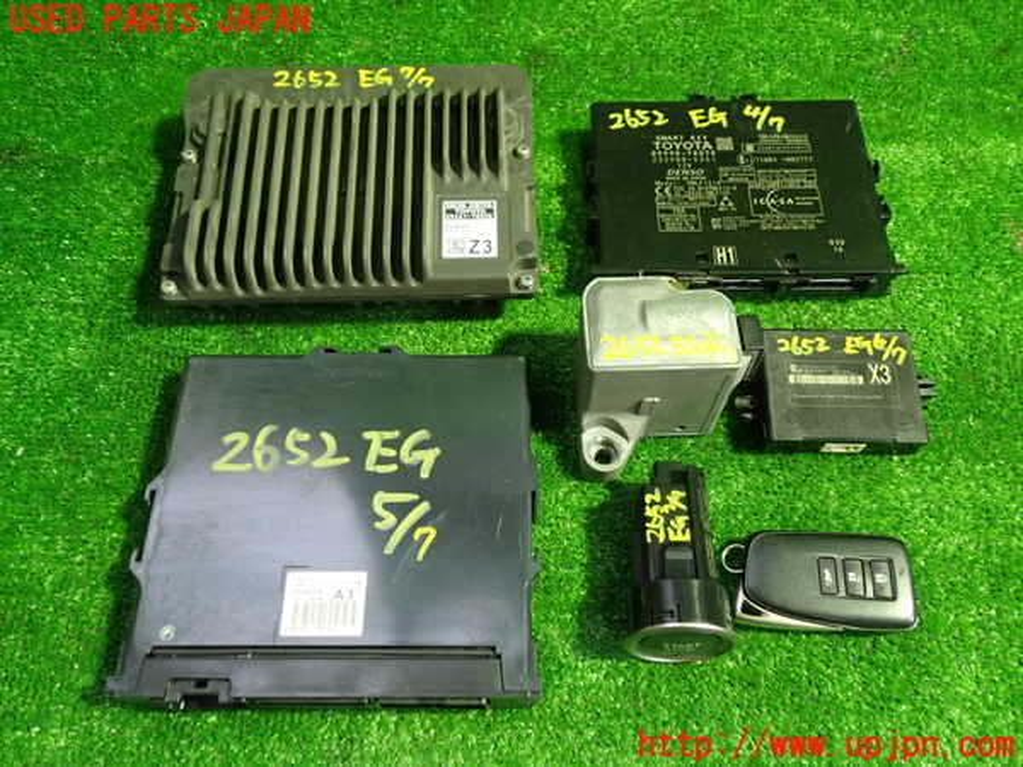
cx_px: 512
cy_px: 384
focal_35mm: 30
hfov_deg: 60.0
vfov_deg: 46.8
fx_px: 887
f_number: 2.3
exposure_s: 1/30
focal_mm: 5.4
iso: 400
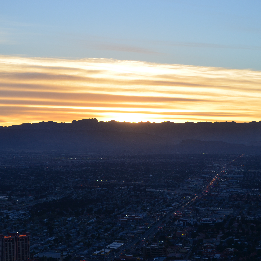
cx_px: 125
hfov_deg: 17.9
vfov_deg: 17.9
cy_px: 131
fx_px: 827
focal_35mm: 97
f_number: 8
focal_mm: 50
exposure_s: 1/250
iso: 200
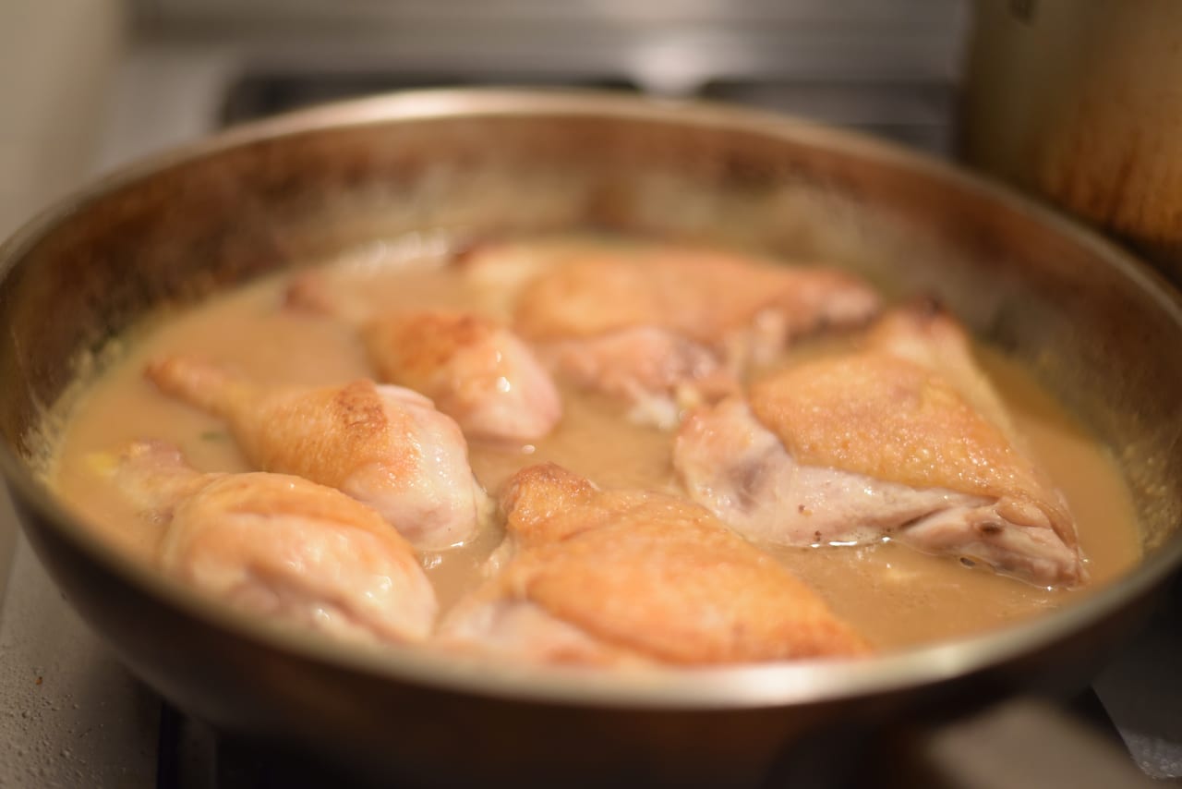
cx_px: 591
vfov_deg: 27.0
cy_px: 394
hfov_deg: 39.6
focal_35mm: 50
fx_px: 1642
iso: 1000
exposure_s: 1/60
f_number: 1.8
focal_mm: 50
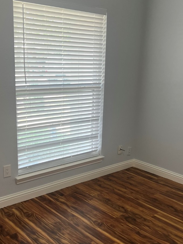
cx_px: 99
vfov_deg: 42.9
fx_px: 310
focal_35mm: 44
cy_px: 135
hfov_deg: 32.9
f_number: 1.5
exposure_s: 1/60
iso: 64
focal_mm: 5.7
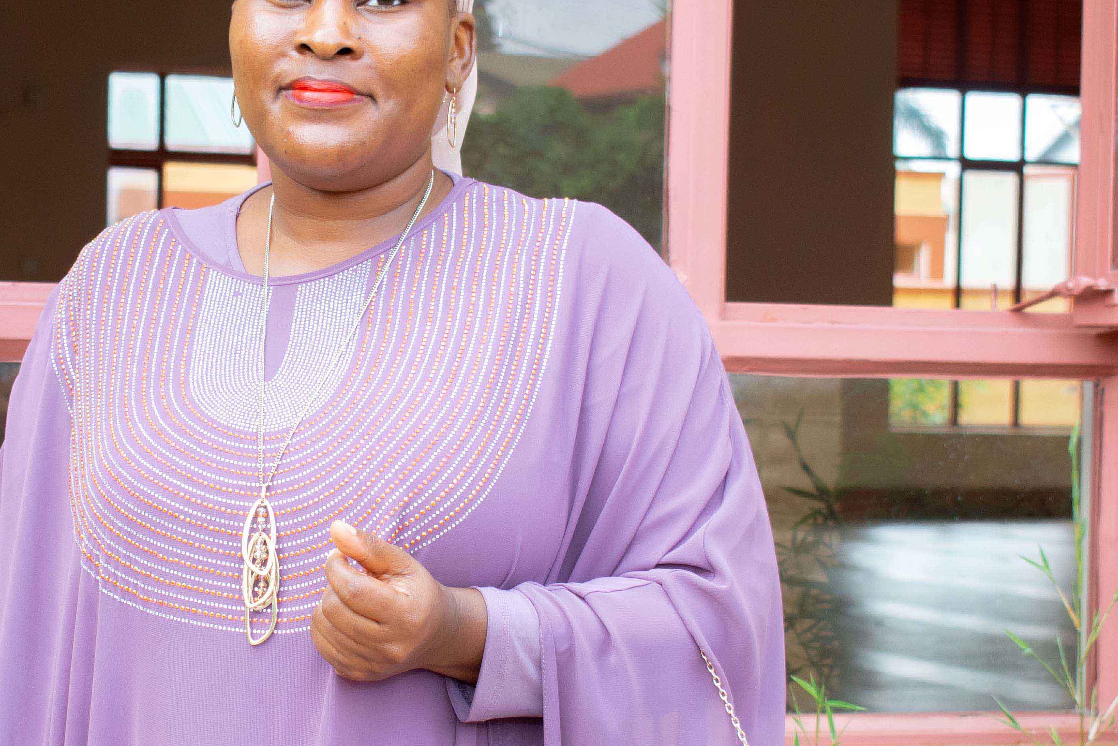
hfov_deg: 18.5
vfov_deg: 12.4
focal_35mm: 110
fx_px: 3416
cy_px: 481
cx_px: 341
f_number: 5
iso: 400
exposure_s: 1/160
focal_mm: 34
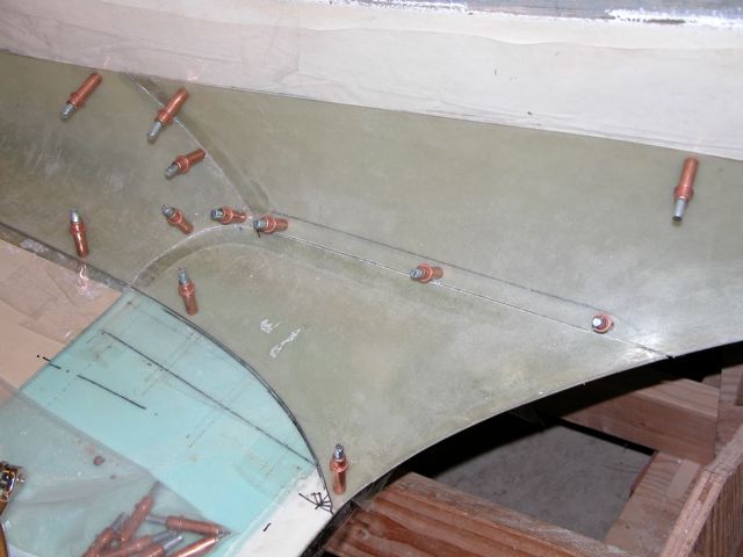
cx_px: 372
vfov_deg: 21.0
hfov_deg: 27.8
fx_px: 1502
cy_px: 278
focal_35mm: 70
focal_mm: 17.8
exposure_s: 1/125
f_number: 3.3
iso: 100
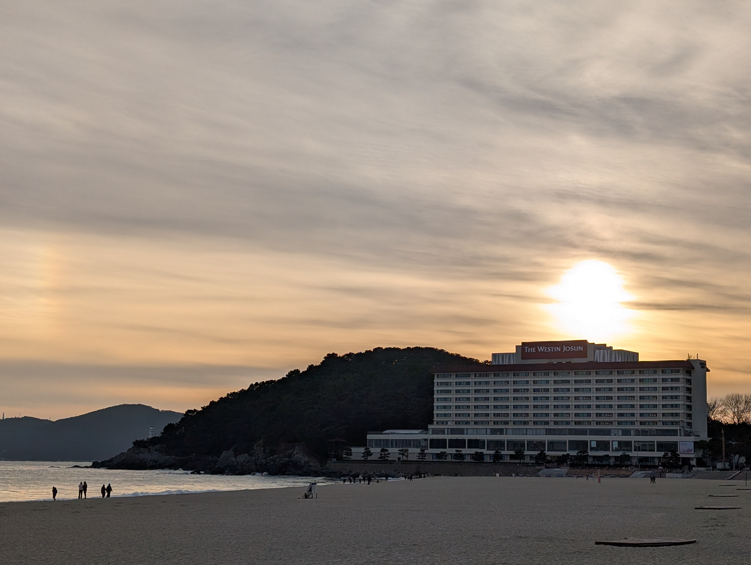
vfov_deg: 26.2
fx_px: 1217
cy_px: 295
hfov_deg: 34.3
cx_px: 394
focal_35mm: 56
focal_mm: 6.9
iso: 18
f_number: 1.68
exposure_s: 1/2618
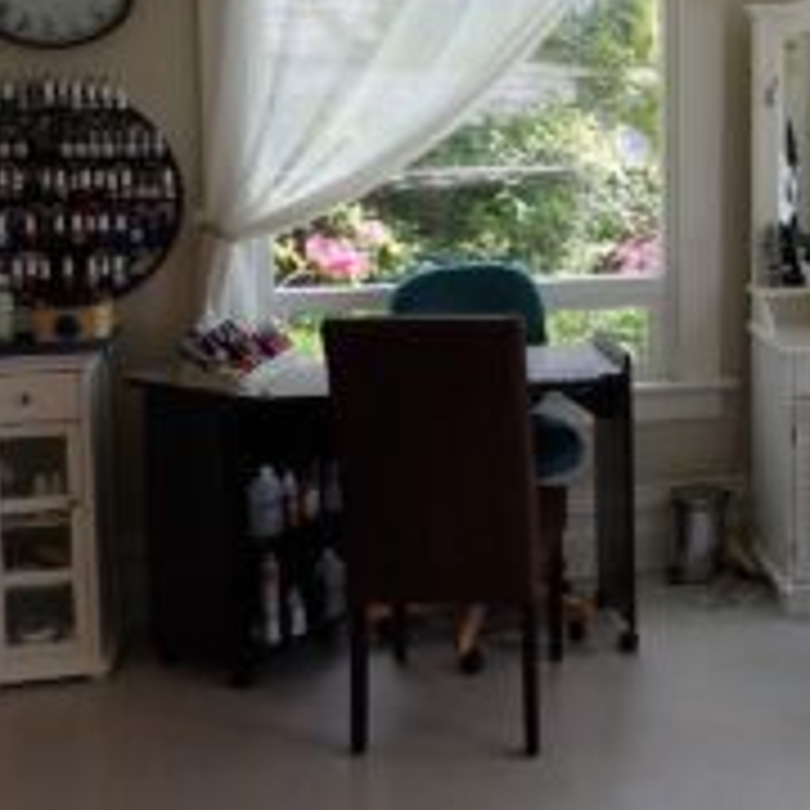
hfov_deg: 33.1
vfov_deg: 33.9
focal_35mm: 49
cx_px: 706
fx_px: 1297
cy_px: 194
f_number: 2.8
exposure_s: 1/200
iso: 100
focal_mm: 4.5
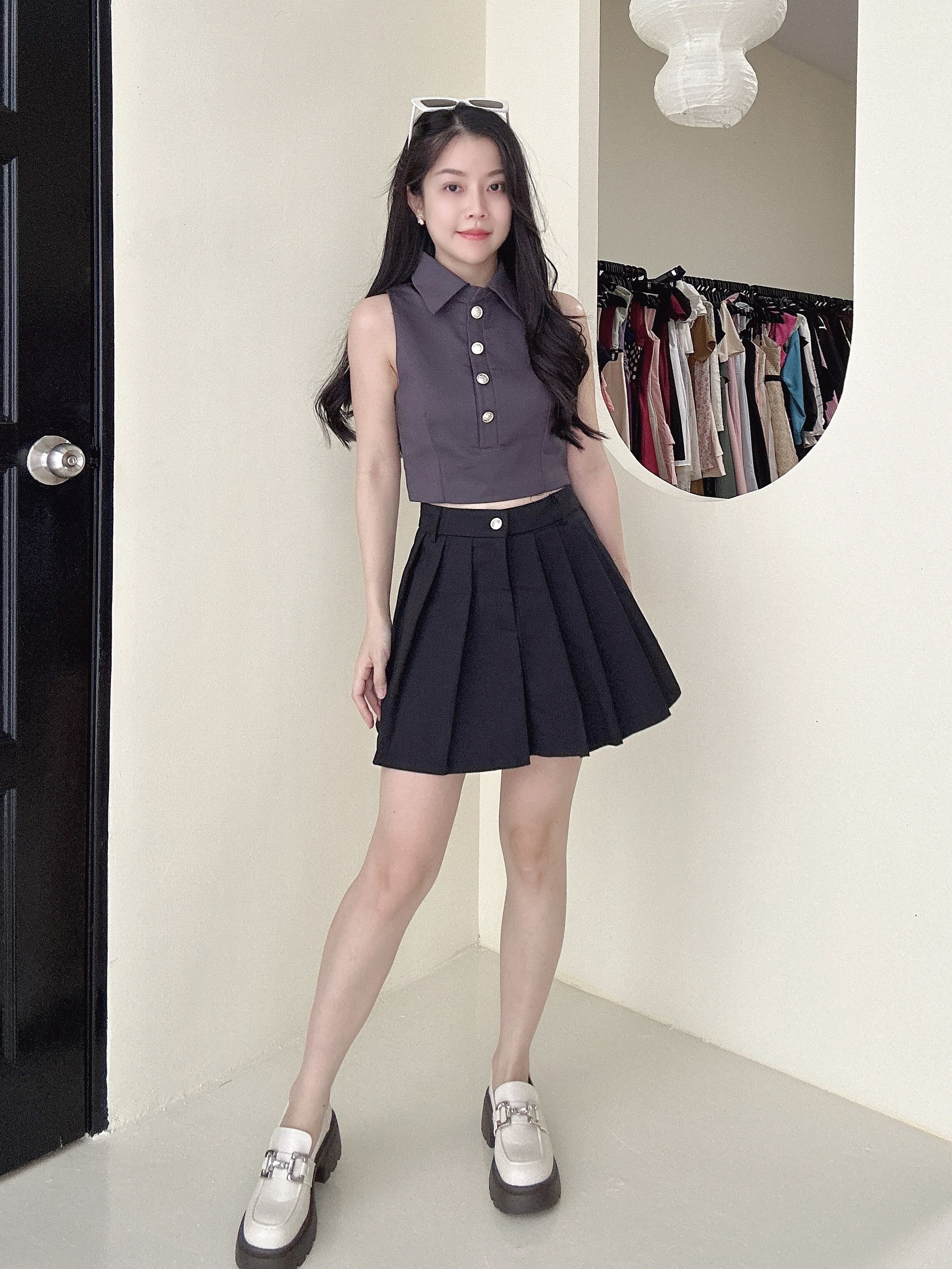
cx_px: 476
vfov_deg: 73.9
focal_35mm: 23
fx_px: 843
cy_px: 634
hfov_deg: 58.9
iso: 80
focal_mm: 2.69
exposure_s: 1/60
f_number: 1.9
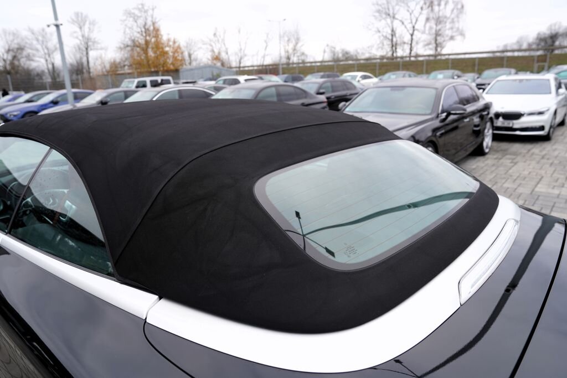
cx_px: 284
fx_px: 378
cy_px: 189
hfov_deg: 73.7
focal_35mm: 24
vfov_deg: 53.1
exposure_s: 1/80
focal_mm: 24
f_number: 4.5
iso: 100
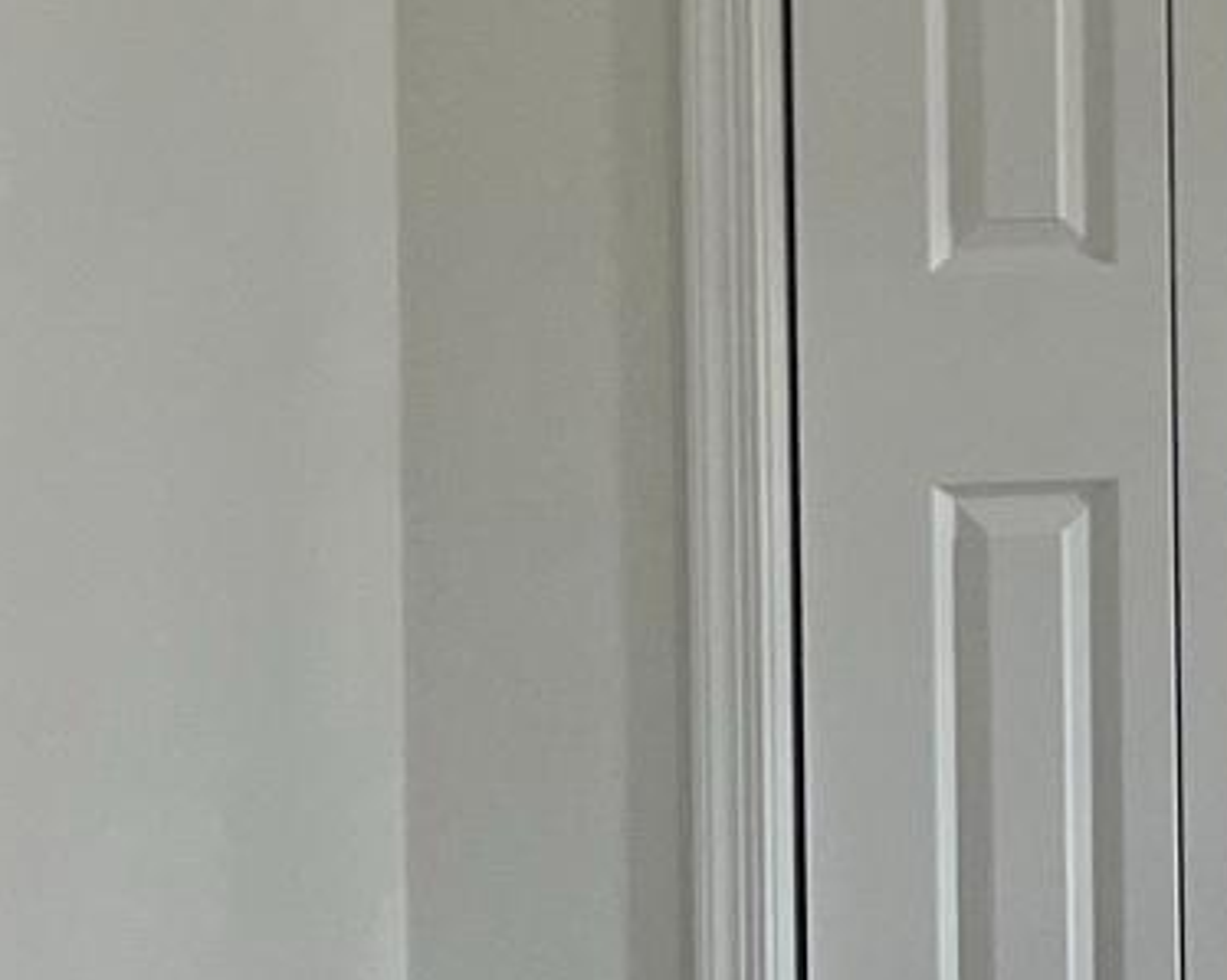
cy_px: -423
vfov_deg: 10.8
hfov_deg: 11.5
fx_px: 5046
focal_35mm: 139
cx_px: 2903
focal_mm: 5.7
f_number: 1.5
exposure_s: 1/120
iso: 100
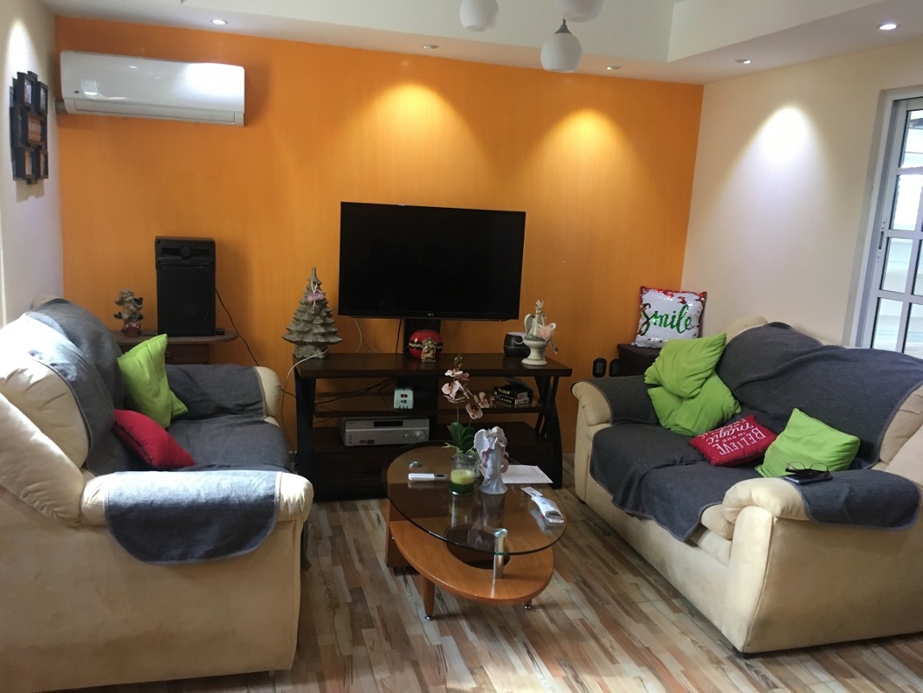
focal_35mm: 29
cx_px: 462
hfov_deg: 61.6
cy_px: 346
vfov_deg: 48.2
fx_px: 773
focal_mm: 4.15
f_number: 2.2
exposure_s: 1/30
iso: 100
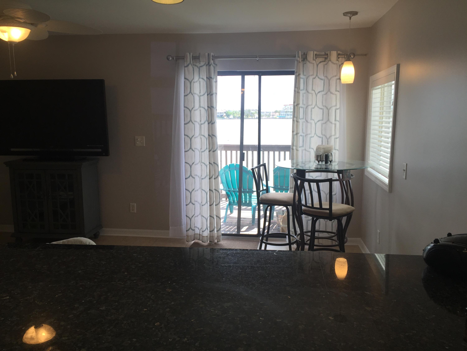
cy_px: 176
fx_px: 391
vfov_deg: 48.2
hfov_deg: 61.7
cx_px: 234
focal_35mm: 29
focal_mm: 4.15
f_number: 2.2
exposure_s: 1/205
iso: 32
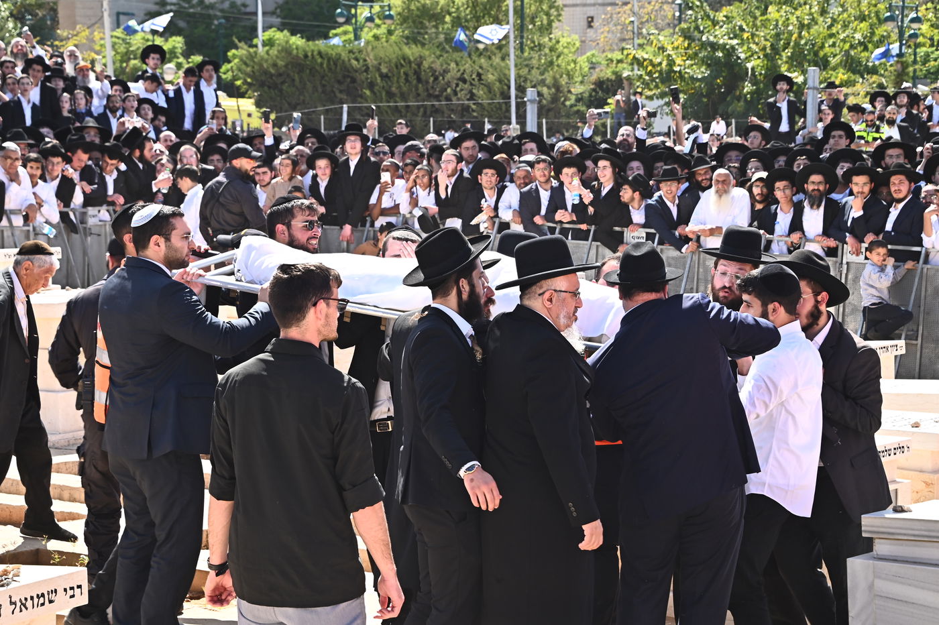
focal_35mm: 105
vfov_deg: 13.0
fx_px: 2737
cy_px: 312
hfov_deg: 19.5
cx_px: 470
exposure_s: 1/125
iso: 320
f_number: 13
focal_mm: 105
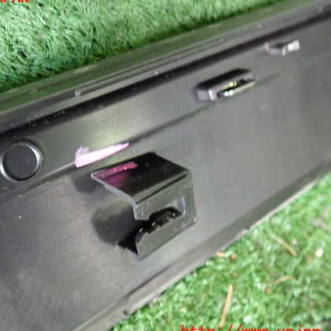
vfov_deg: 43.9
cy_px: 165
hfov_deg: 43.5
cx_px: 122
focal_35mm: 38
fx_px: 411
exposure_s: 1/30
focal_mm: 5.4
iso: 800
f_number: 2.3
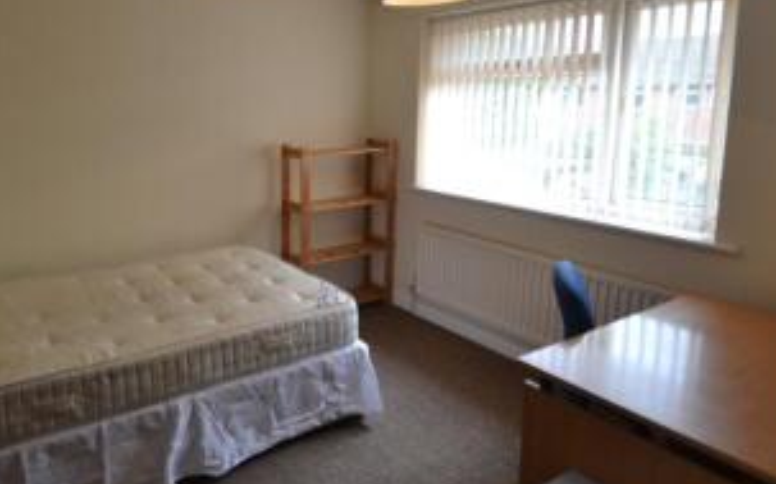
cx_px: 271
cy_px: 175
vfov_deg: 50.4
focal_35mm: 24
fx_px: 507
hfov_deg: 73.0
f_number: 4
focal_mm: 10
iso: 800
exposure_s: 1/125
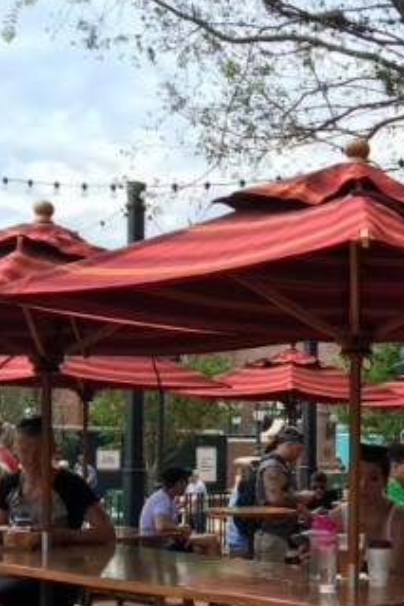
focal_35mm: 66
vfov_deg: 29.8
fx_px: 1112
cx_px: 474
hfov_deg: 19.5
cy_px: 488
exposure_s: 1/569
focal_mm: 4.15
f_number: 2.2
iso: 25
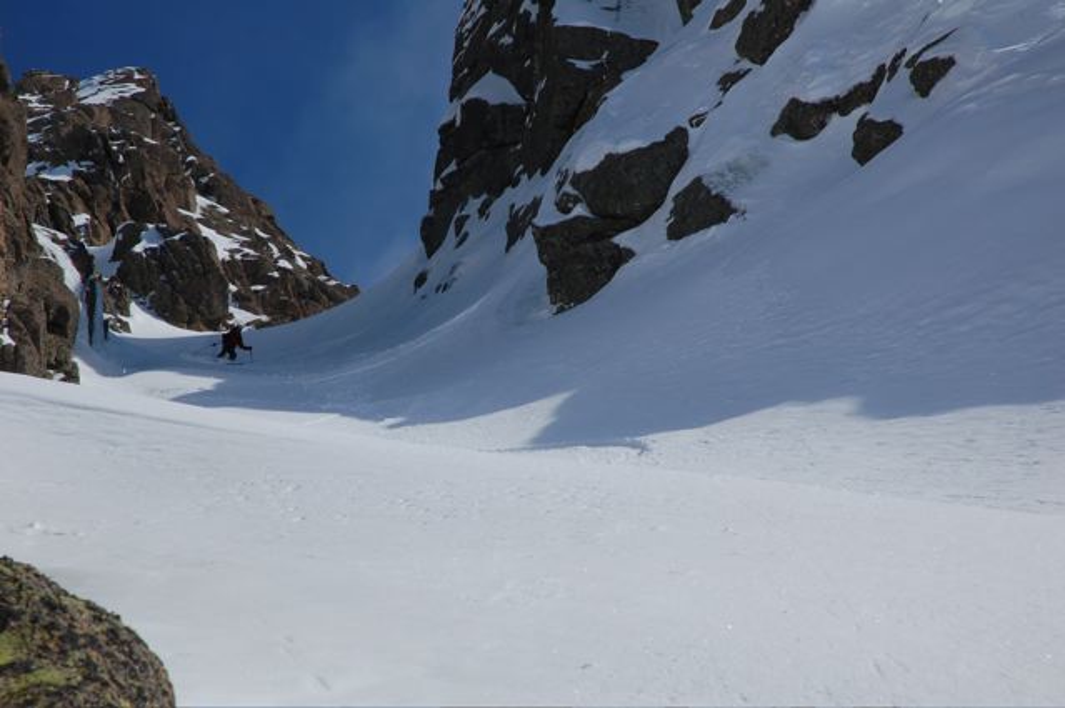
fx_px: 3104
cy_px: 354
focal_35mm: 105
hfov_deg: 19.5
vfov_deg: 13.0
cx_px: 532
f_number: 18
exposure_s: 1/200
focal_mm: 70
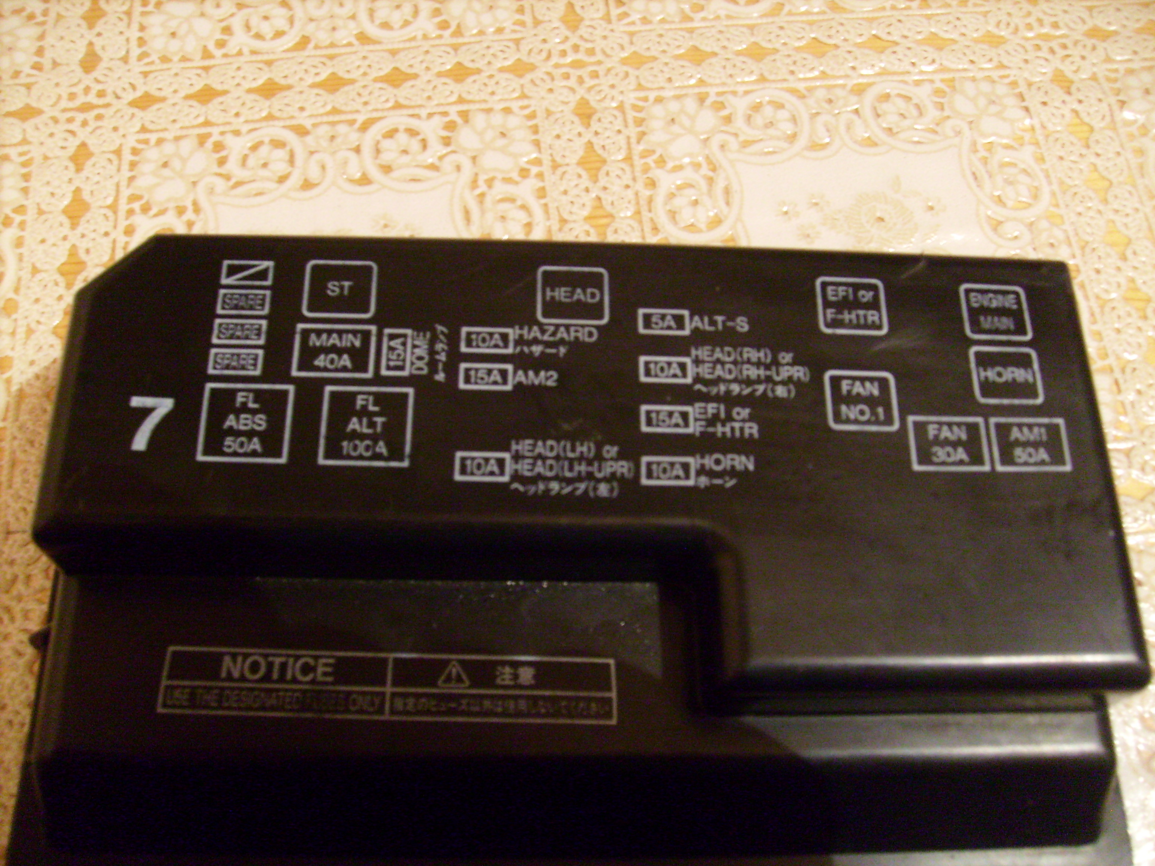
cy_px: 433
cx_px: 578
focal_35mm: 35
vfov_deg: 40.7
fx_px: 1168
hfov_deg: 52.6
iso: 200
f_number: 2.8
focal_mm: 5.8
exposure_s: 1/4
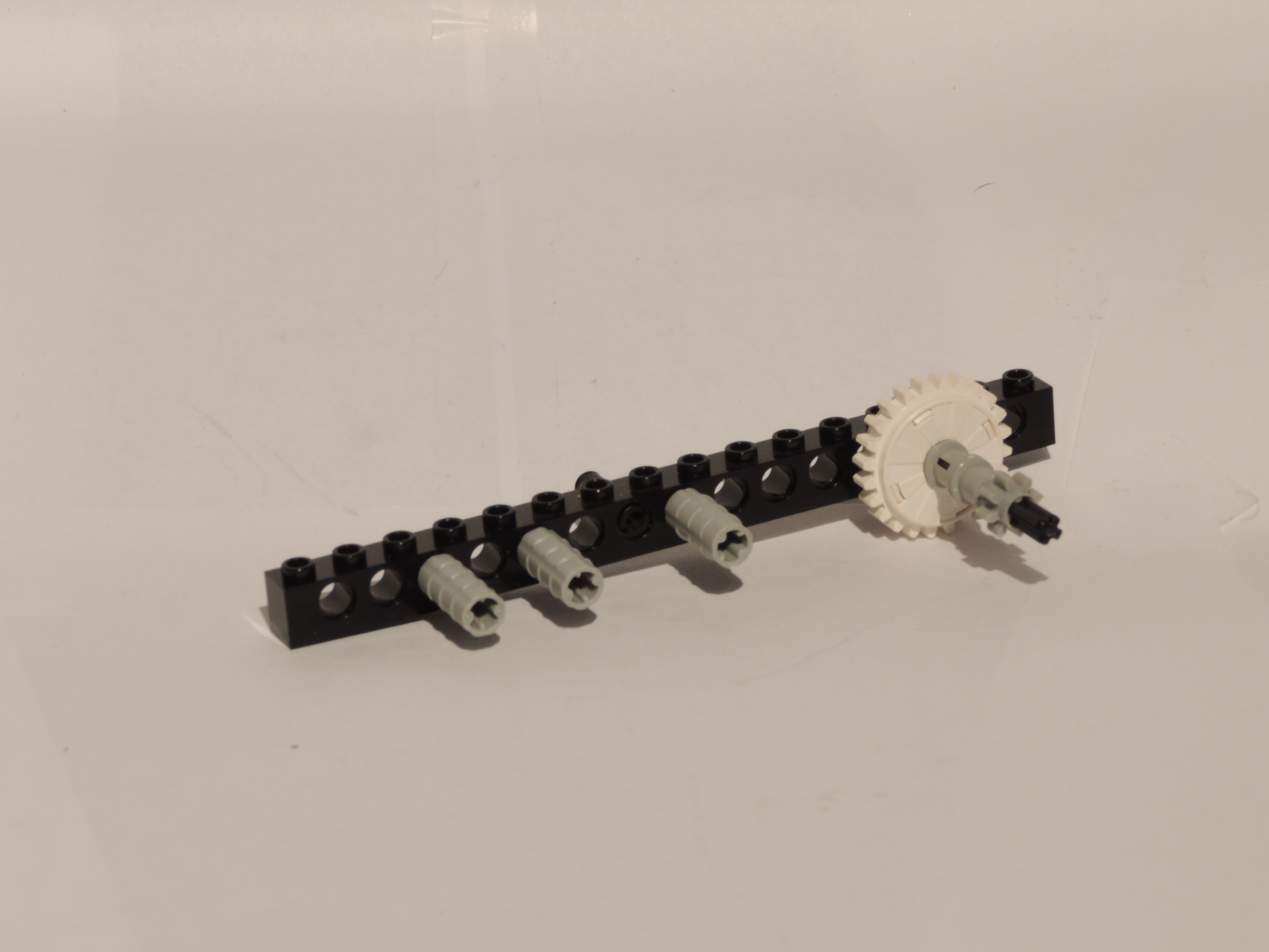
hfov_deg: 14.6
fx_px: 4949
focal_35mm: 135
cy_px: 476
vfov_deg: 11.0
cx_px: 634
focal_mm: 24
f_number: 6.8
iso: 100
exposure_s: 1/2.5
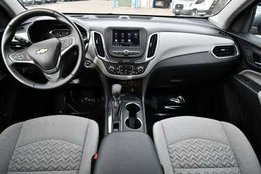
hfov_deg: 81.2
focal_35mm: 21
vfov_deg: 59.5
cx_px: 130
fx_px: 152
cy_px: 87
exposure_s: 1/250
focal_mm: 14
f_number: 5
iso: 560
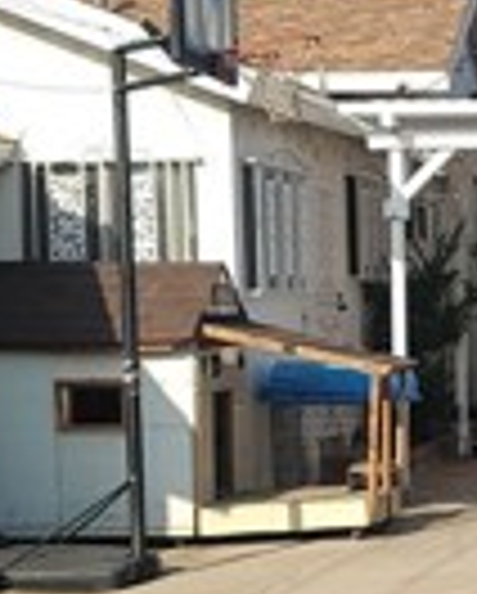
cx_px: 734
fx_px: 2078
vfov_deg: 16.2
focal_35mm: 118
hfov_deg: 12.4
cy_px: 446
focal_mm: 7
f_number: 1.8
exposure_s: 1/646
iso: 20
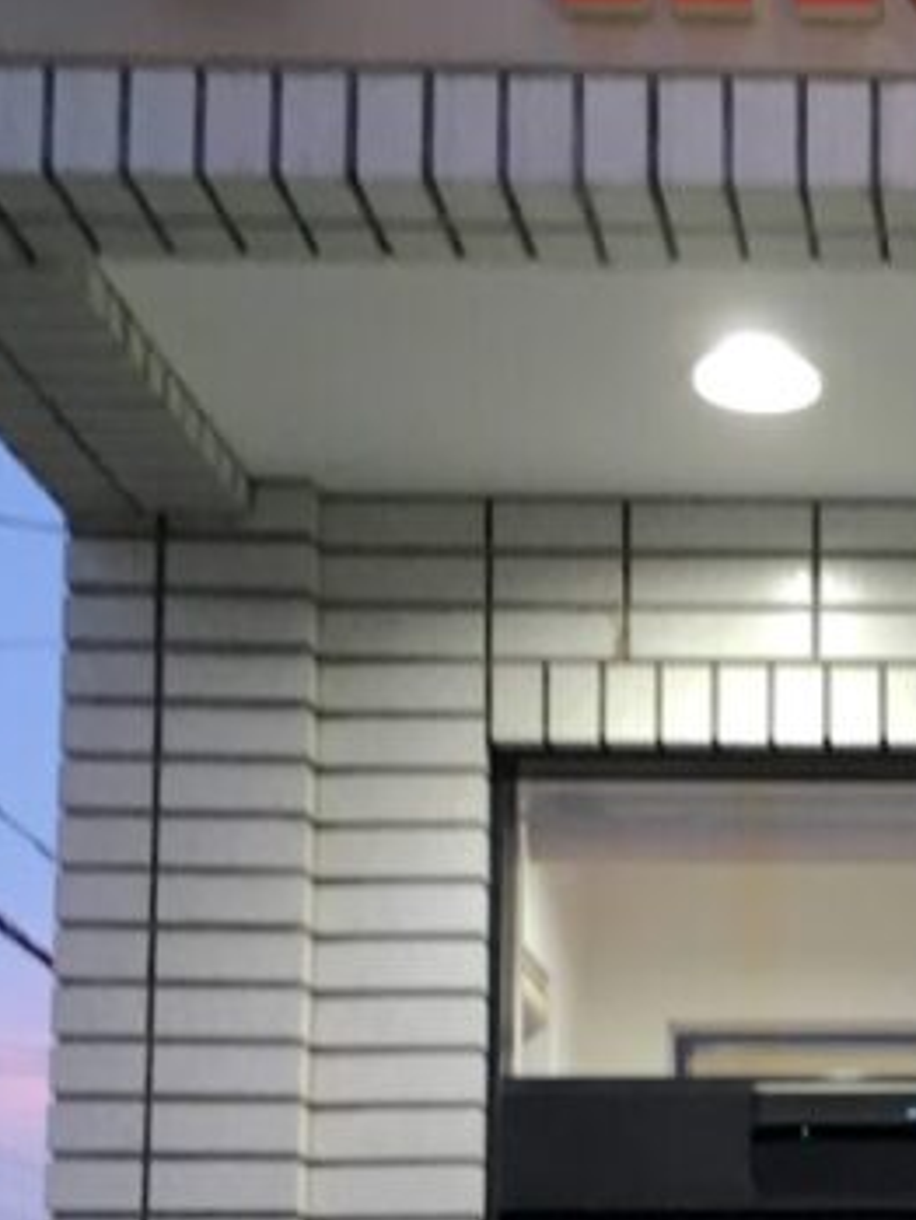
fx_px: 2997
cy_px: 1248
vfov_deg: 22.1
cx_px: 1192
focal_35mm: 85
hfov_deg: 16.4
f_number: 2.2
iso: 64
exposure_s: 1/30
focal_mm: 4.15
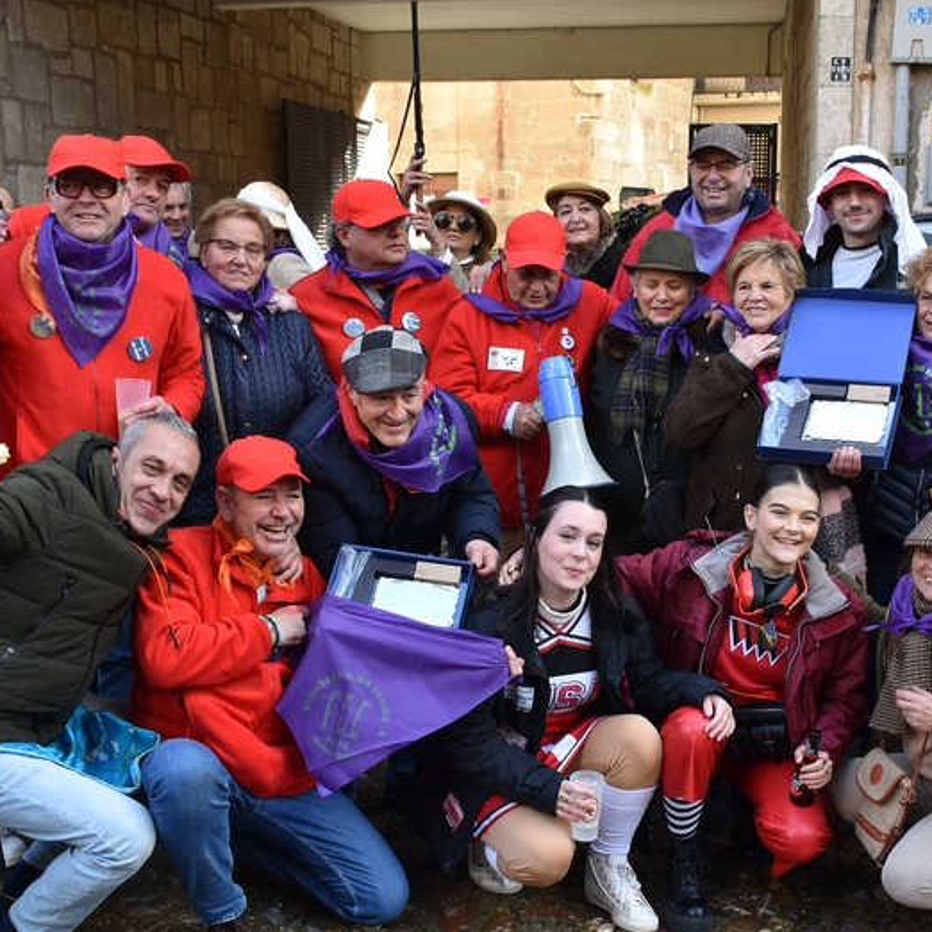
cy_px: 521
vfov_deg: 38.3
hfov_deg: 38.1
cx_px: 586
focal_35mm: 44
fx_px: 1340
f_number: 6.3
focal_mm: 20
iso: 400
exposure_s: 1/160
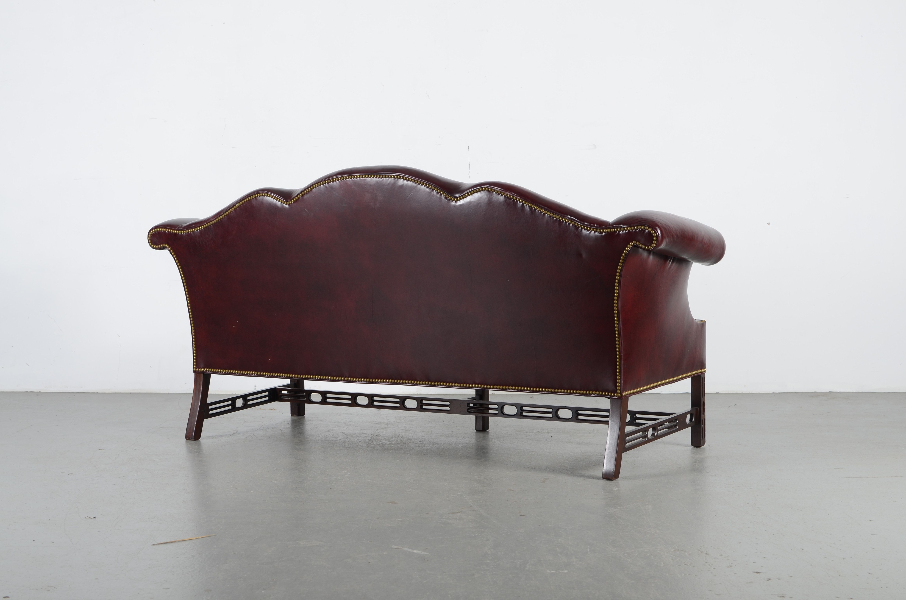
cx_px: 453
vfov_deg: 25.6
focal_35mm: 52
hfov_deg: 37.9
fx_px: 1319
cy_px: 300
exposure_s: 1/125
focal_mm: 35
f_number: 5.6
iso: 100
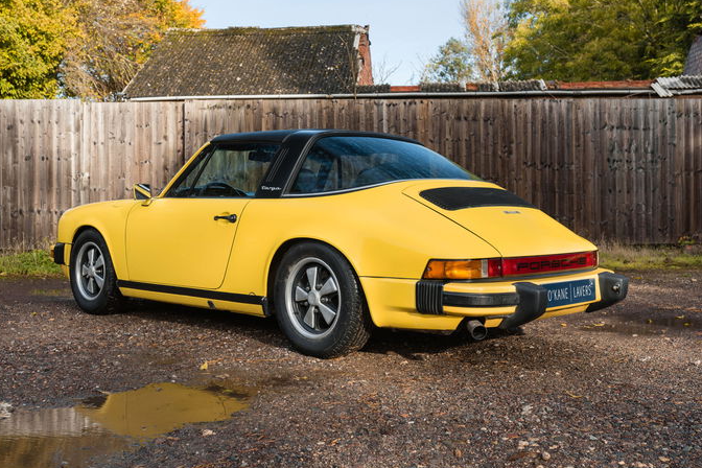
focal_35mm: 40
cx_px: 341
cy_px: 204
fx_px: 780
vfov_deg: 33.4
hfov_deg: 48.5
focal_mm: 35
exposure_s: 1/100
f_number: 7.1
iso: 200
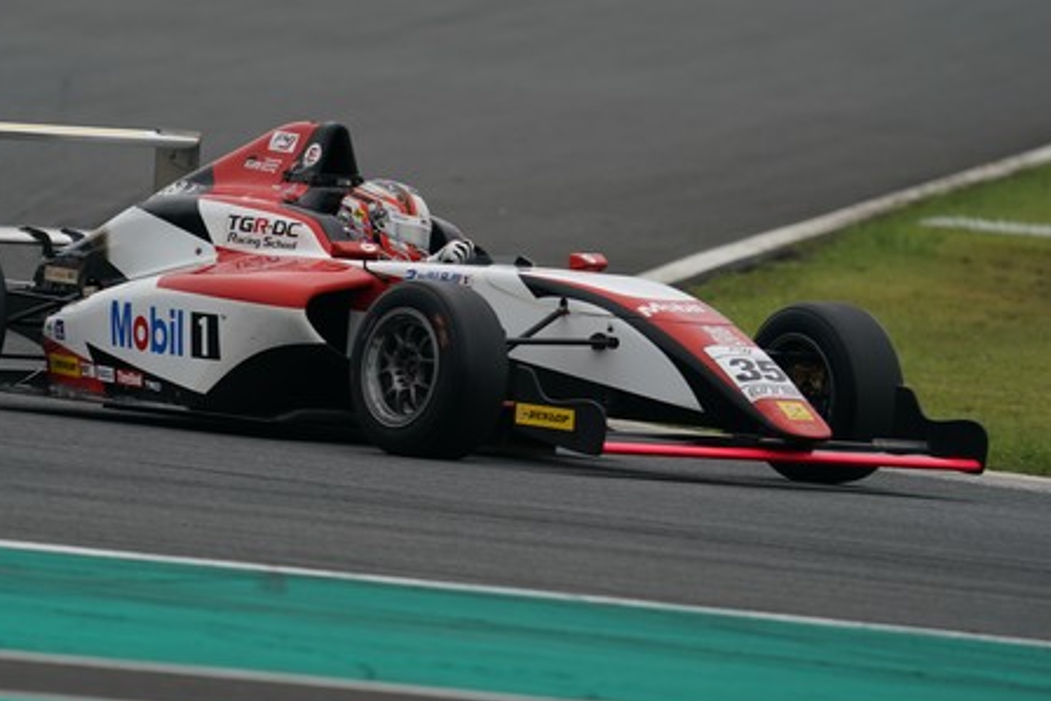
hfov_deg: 2.1
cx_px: 364
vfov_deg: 1.4
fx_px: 28151
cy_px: 241
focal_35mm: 964
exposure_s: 1/800
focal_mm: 600
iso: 250
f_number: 6.3
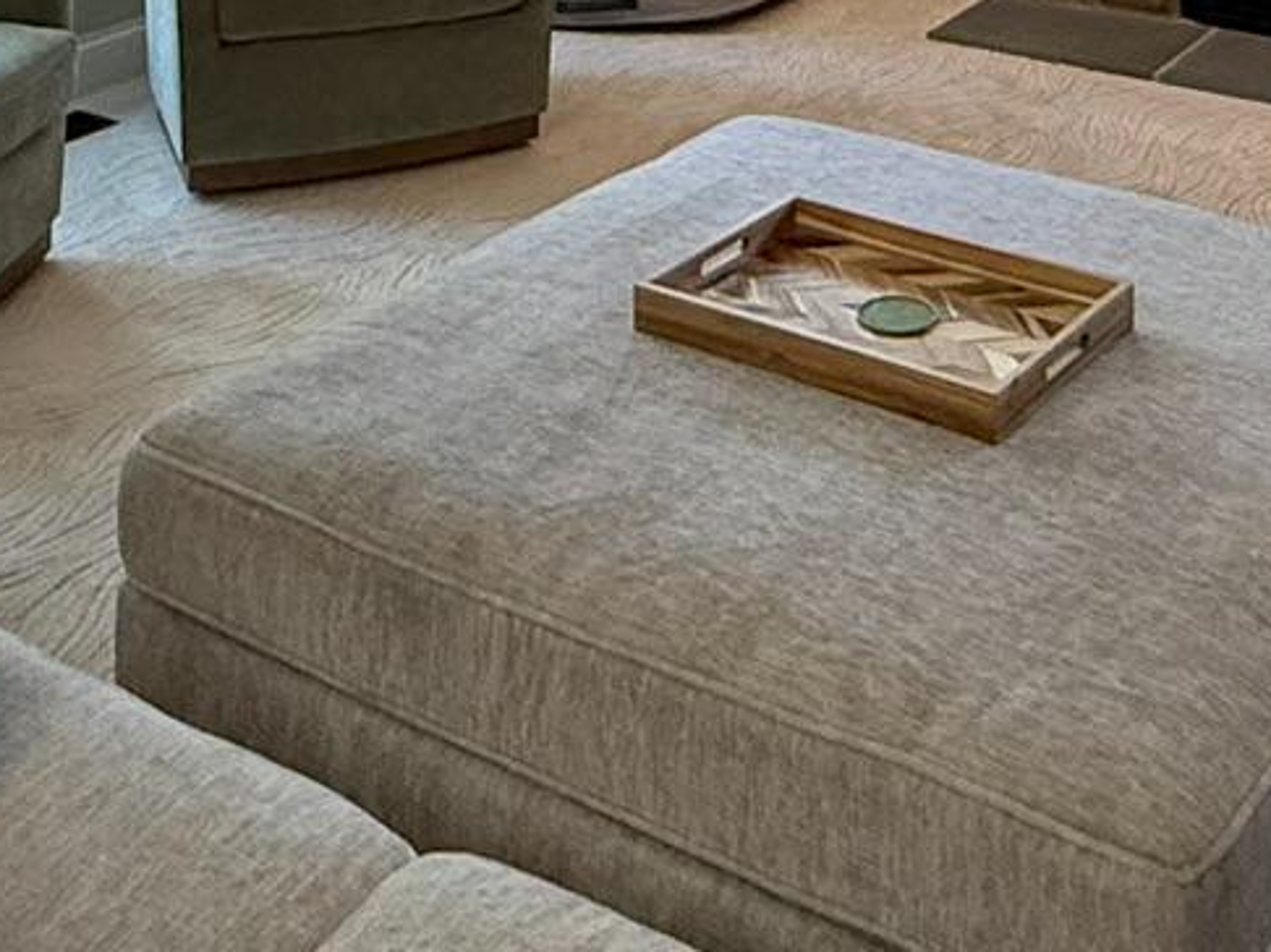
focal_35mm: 59
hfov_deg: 32.6
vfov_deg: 20.2
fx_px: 2165
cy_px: -596
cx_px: 758
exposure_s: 1/120
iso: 250
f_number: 2.2
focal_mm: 2.22
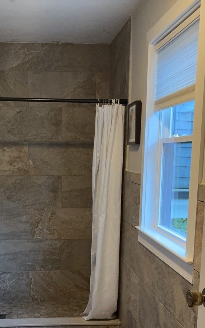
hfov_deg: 27.3
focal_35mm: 47
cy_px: 226
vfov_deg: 41.9
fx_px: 420
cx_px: 71
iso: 400
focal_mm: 5.96
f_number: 1.6
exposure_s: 1/60
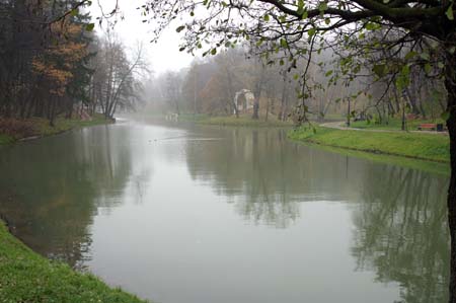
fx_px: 455
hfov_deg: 53.2
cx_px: 228
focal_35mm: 36
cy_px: 152
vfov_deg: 36.8
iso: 1600
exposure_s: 1/400
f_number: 8
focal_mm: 24
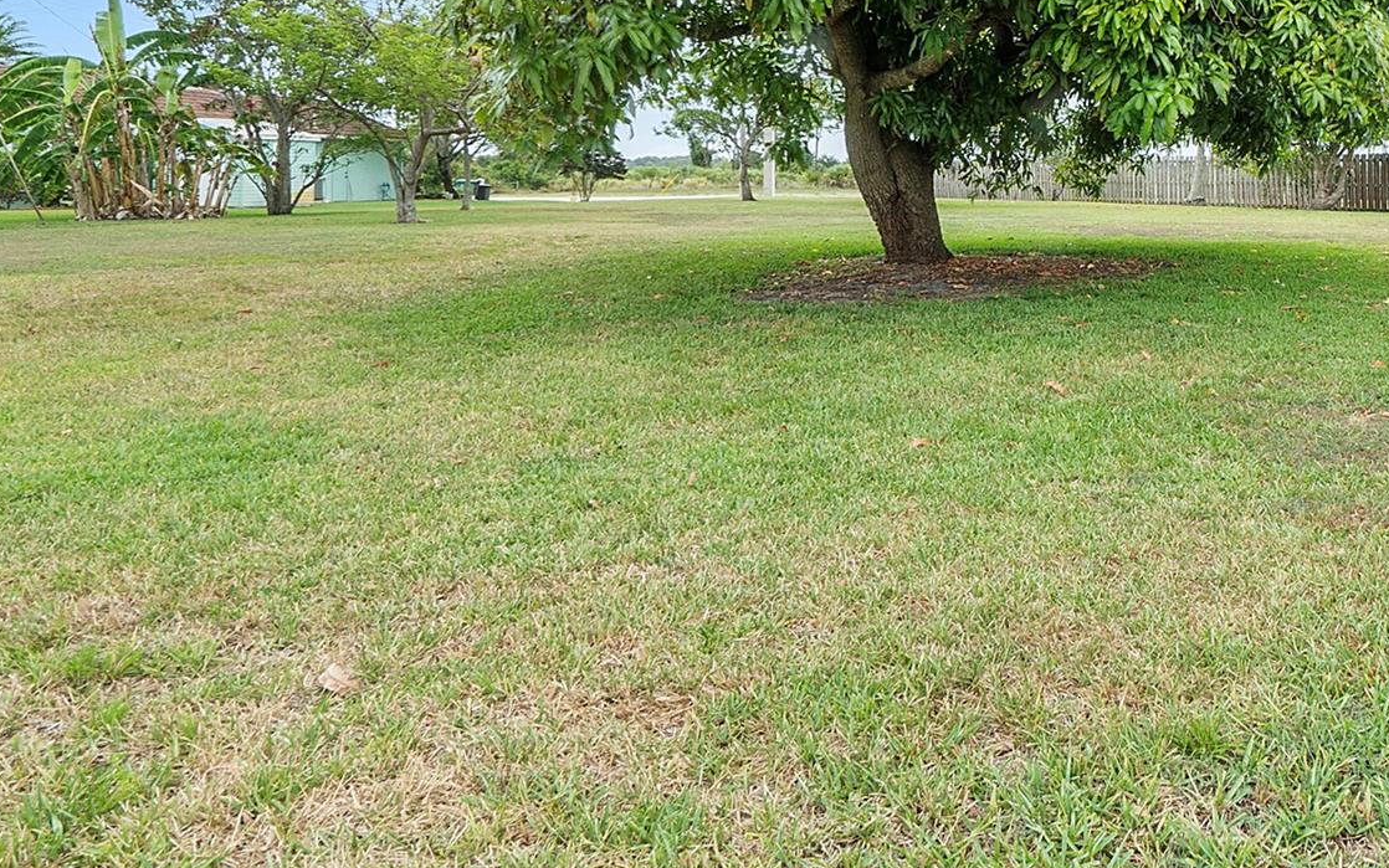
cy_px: 176
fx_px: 1060
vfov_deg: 42.6
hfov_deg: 60.2
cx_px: 1145
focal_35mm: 28
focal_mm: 10
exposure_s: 1/50
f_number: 13
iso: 100
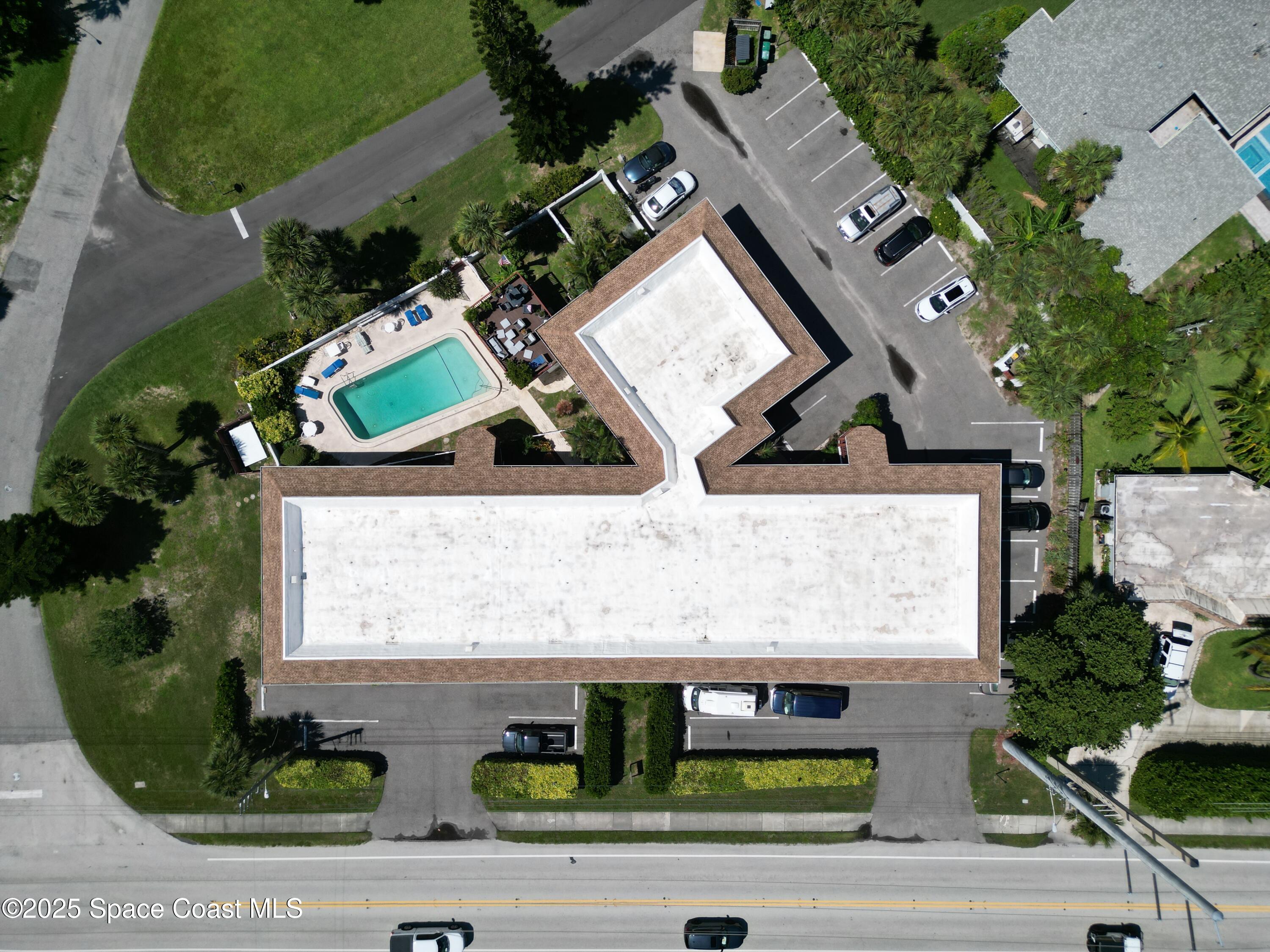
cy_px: 476
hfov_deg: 71.6
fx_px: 881
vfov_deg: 56.8
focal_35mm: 24
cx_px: 635
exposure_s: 1/8000
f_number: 1.7
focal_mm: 6.72
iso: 150
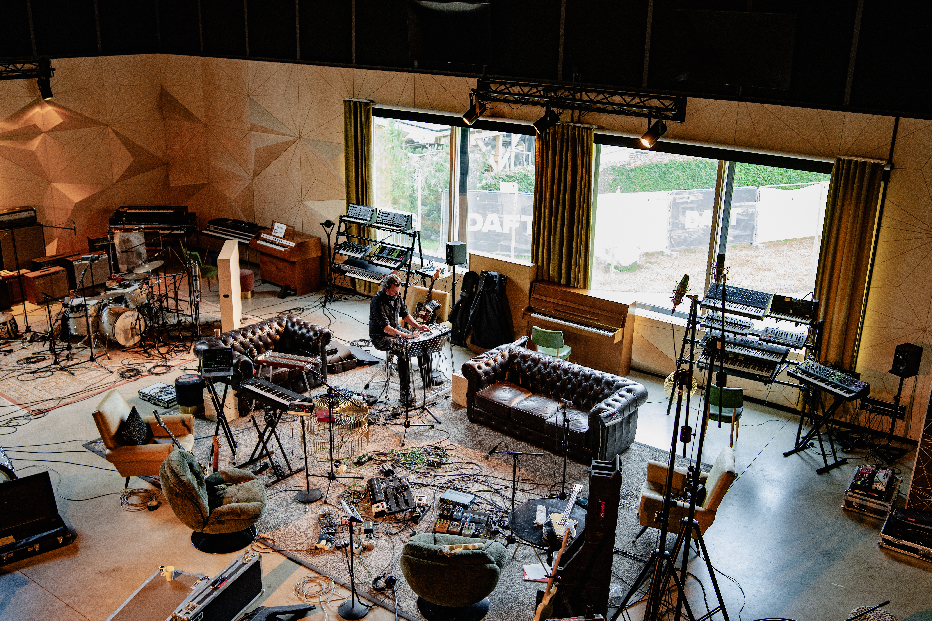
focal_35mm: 35
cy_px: 310
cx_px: 466
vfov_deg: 37.9
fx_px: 906
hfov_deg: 54.4
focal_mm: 35
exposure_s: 1/250
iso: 1600
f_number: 3.2
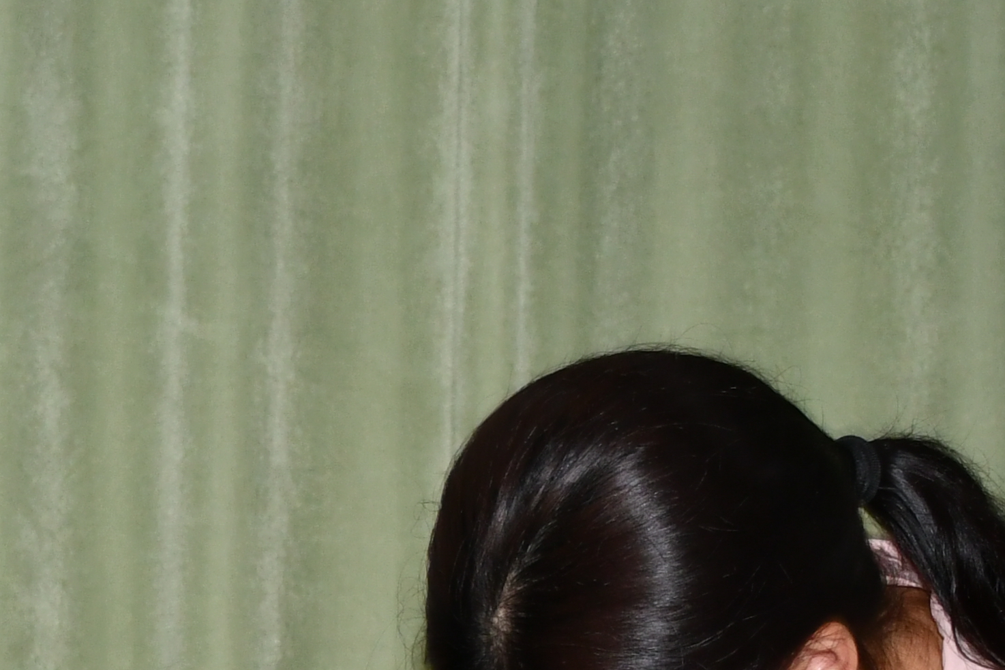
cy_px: 996
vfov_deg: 7.9
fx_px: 4746
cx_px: -59
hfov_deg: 11.9
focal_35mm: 170
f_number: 4.5
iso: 500
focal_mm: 30
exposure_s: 1/60
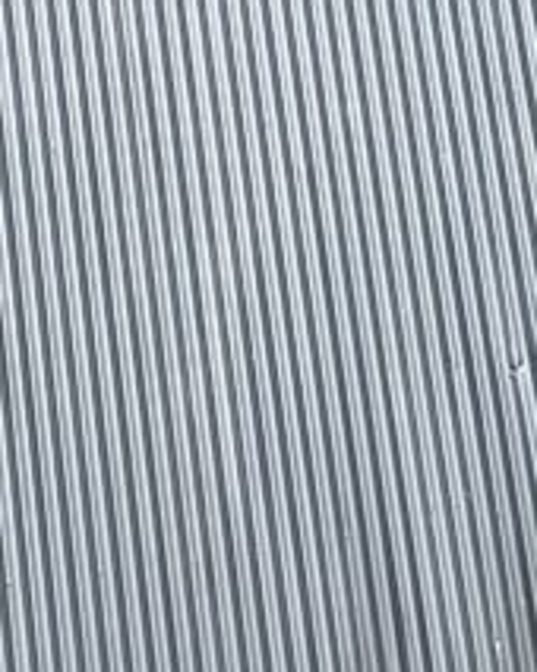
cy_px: -120
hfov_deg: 14.2
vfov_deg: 17.1
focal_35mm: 108
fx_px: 2149
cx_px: 268
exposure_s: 1/6536
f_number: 1.8
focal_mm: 5.54
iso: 40
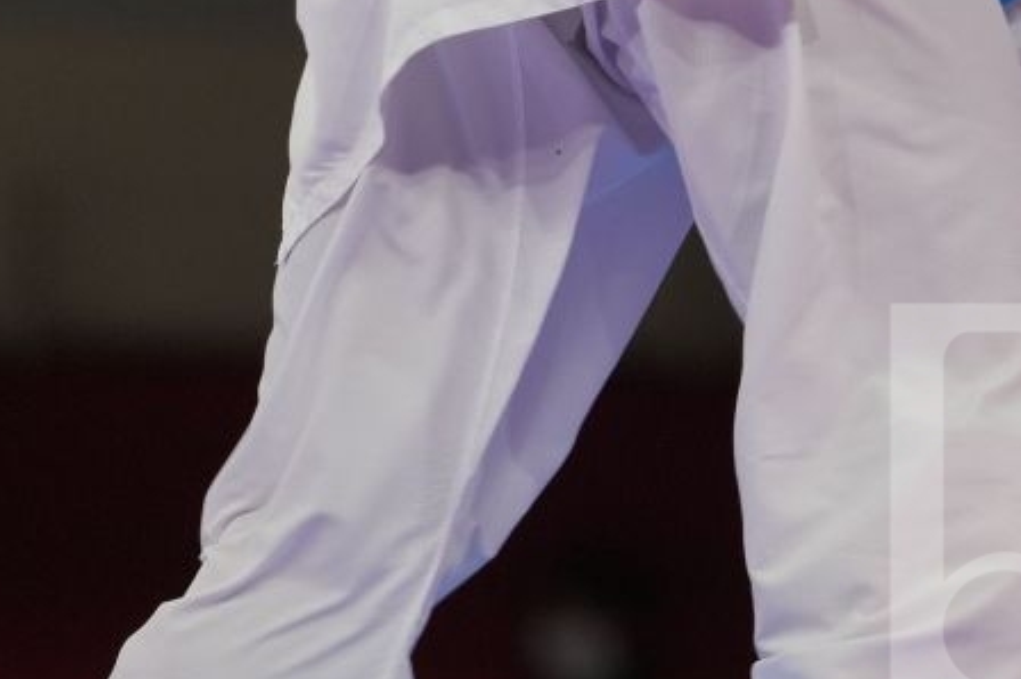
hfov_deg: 2.7
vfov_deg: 1.8
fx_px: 21765
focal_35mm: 768
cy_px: -298
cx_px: 1103
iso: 400
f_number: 2.8
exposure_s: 1/1000
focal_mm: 191
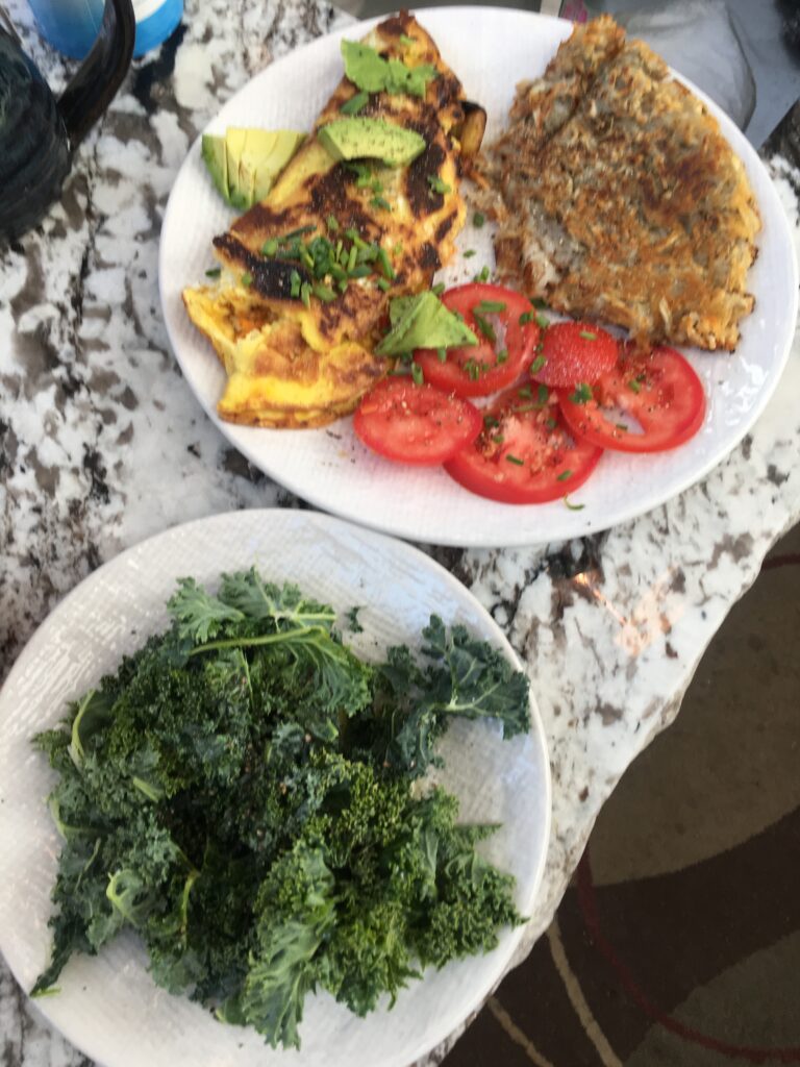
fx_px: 894
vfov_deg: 61.7
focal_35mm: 29
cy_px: 534
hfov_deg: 48.2
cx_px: 400
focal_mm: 4.15
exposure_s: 1/120
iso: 40
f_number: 2.2
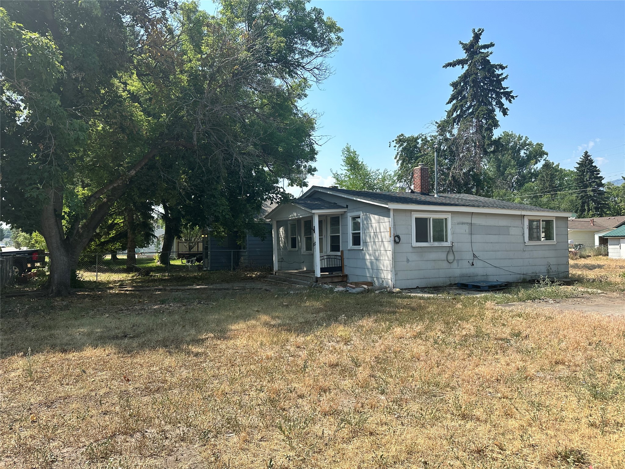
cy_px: 234
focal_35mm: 24
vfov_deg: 56.8
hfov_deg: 71.6
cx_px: 312
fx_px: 433
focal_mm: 6.86
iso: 80
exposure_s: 1/3155
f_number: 1.78
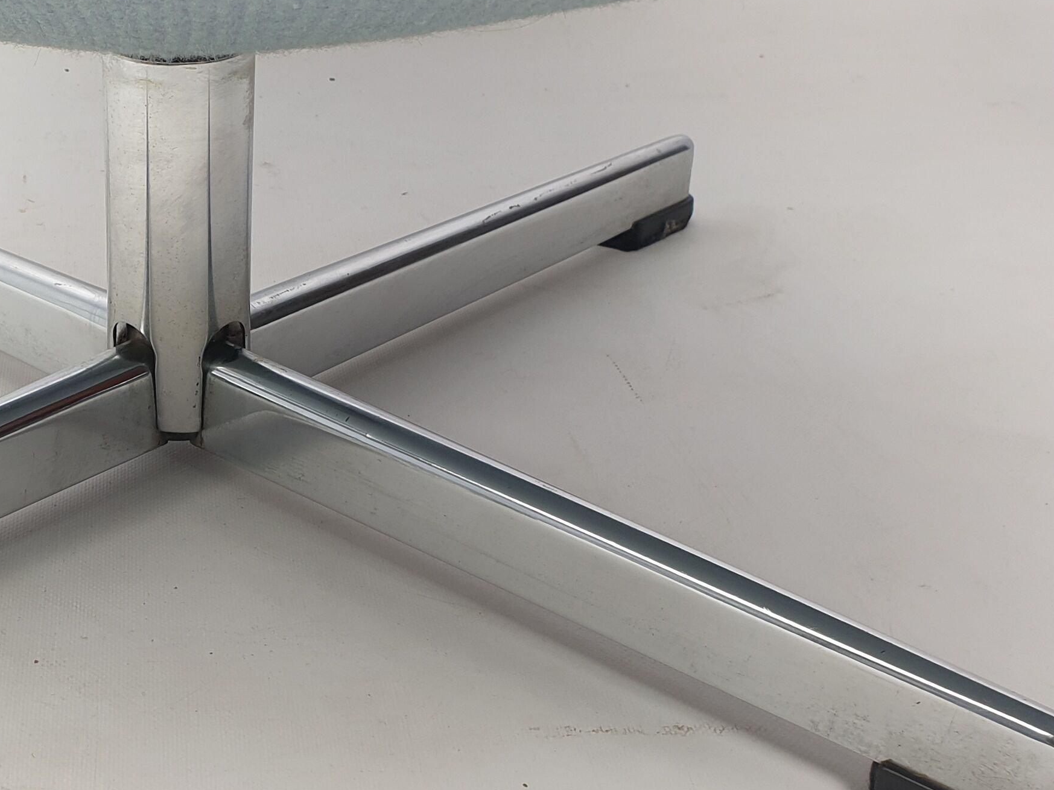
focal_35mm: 60
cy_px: 469
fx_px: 1827
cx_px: 128
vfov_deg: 24.4
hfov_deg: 30.9
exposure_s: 1/50
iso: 64
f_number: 2.4
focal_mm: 4.3
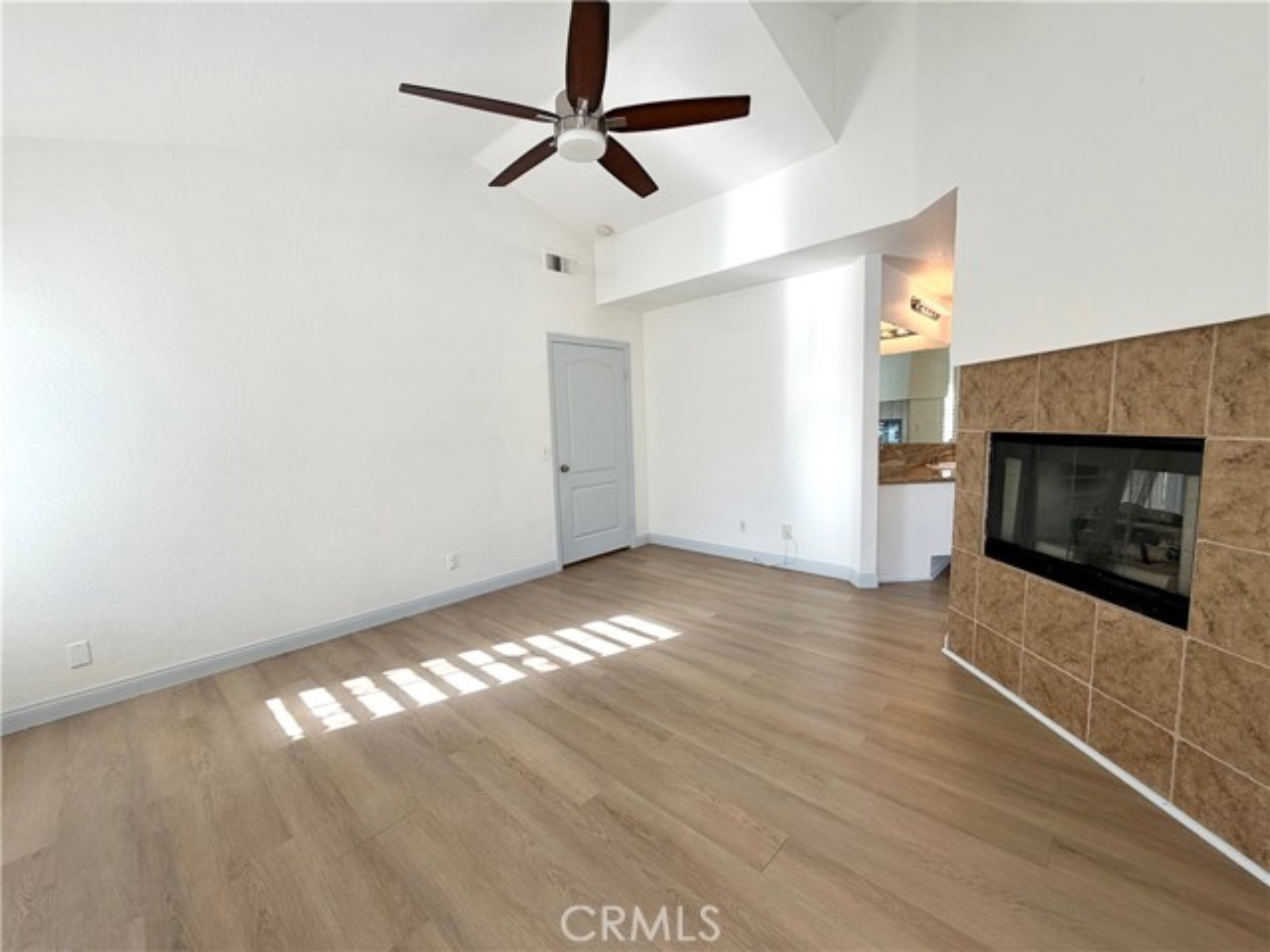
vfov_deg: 85.7
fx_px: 514
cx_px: 635
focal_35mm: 14
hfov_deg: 102.1
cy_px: 476
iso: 50
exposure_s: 1/120
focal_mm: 2.22
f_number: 2.2
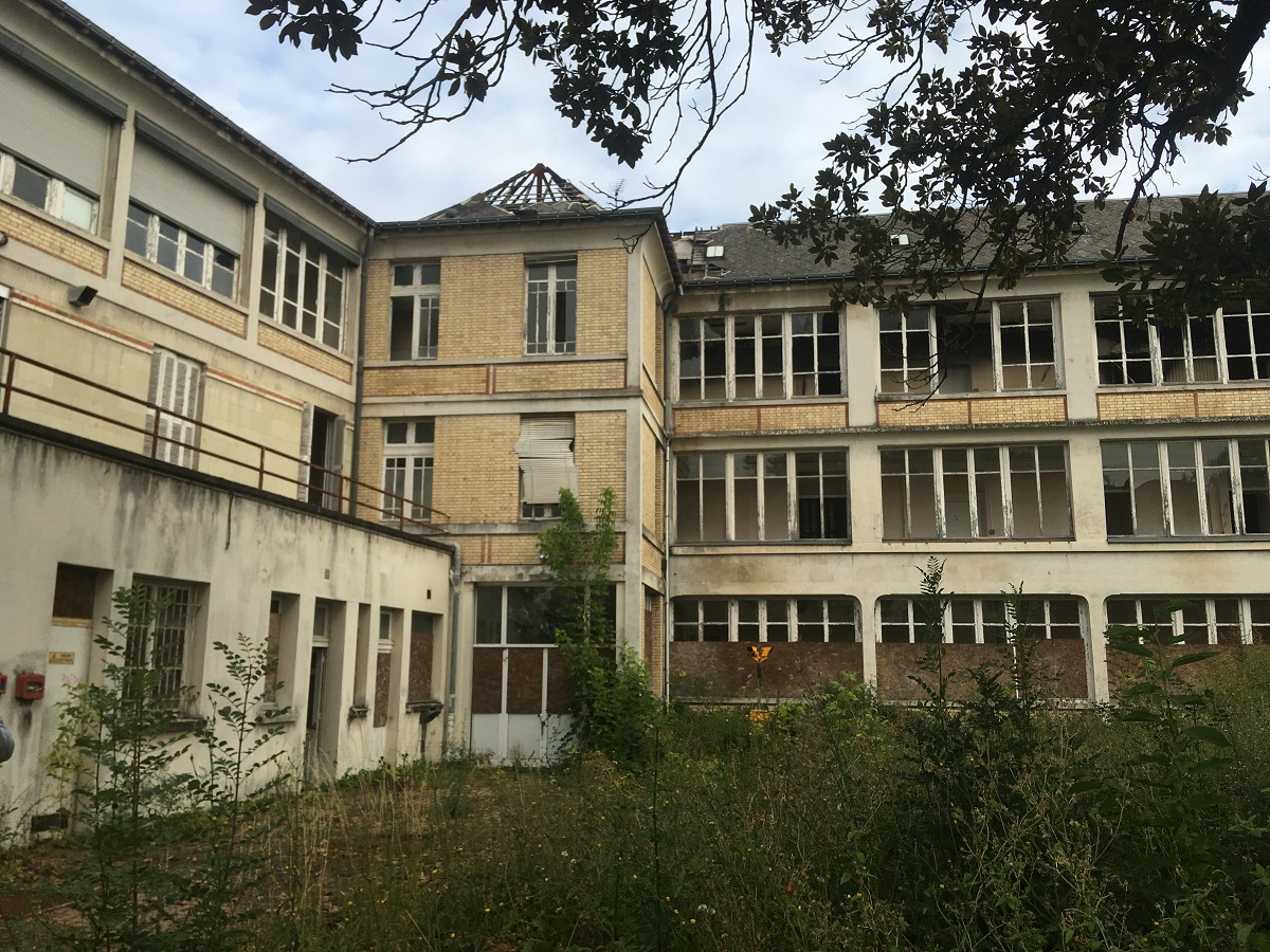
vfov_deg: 48.2
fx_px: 1064
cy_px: 476
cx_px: 635
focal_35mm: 29
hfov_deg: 61.7
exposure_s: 1/420
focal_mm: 4.15
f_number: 2.2
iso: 25
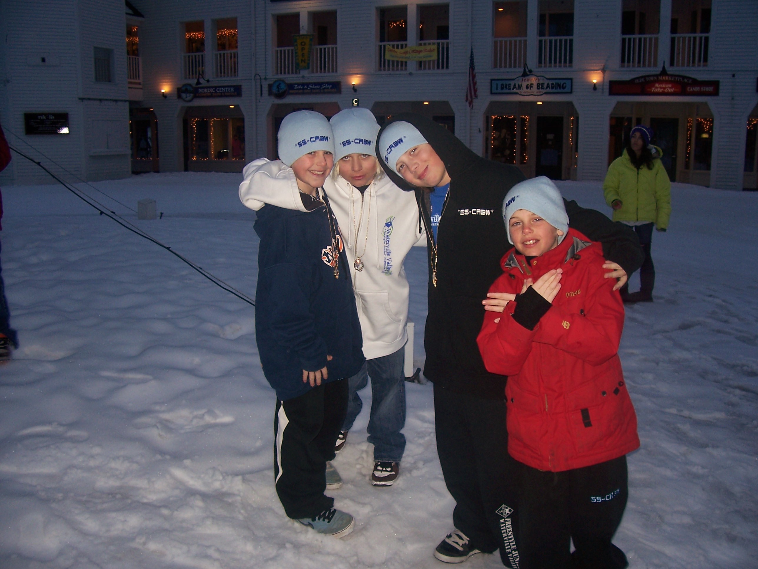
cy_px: 284
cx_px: 379
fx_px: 745
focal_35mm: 34
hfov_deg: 54.0
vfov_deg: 41.8
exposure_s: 1/60
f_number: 2.7
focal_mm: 5.6
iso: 80
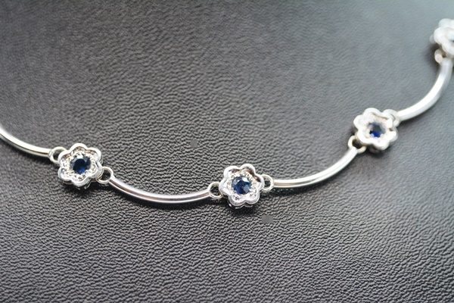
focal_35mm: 45
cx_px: 227
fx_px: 567
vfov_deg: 29.9
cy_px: 152
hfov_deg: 43.6
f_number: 4.5
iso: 640
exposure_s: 1/60
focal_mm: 30
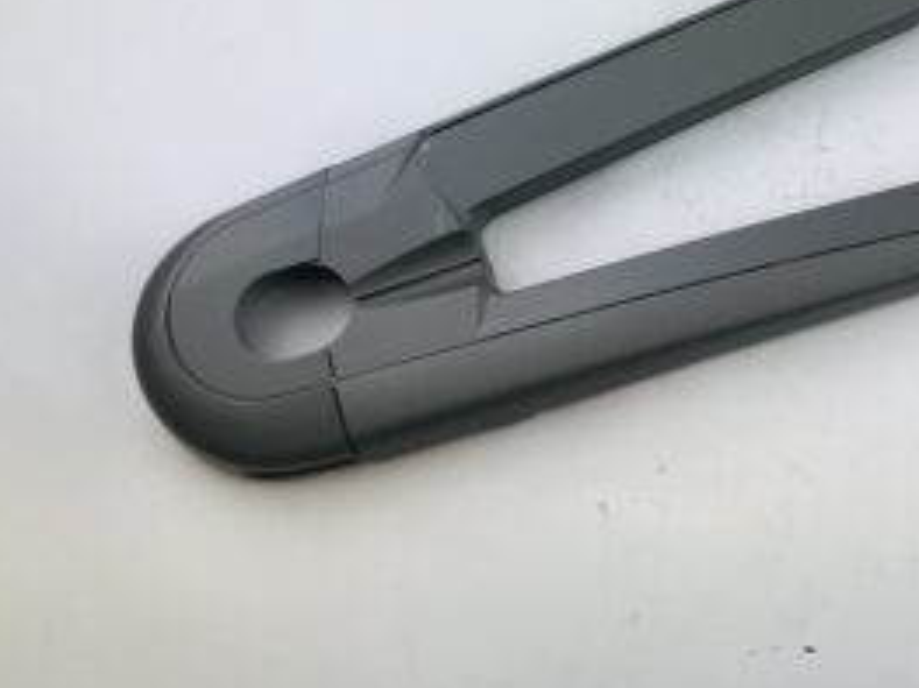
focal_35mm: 48
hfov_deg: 37.8
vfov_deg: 29.4
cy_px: 119
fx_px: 1274
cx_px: 769
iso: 20
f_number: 1.8
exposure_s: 1/184
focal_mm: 3.99
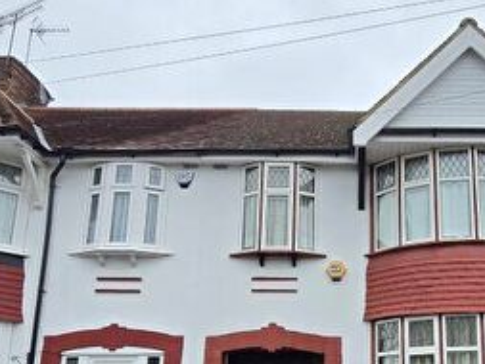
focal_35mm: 36
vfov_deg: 37.9
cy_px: 304
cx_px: 364
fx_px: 505
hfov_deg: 49.3
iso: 50
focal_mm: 2.2
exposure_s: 1/182
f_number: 2.2
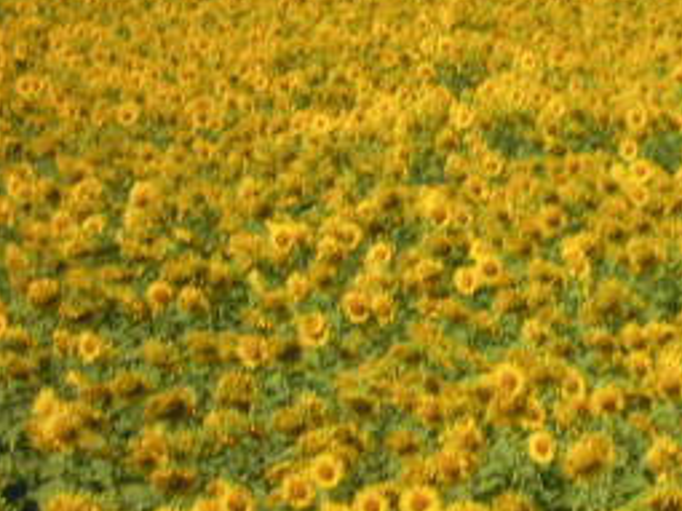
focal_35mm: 351
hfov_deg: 5.6
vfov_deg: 4.2
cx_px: 701
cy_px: 302
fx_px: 6912
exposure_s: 1/125
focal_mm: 25
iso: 100
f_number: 6.6
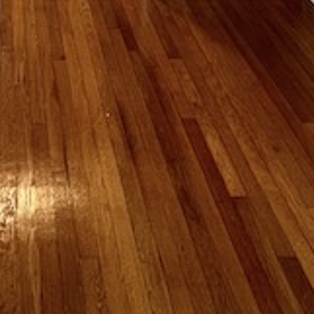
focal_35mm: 57
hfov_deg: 28.9
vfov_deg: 21.6
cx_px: 31
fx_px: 585
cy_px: -224
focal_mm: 1.57
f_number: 1.8
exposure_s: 1/60
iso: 125
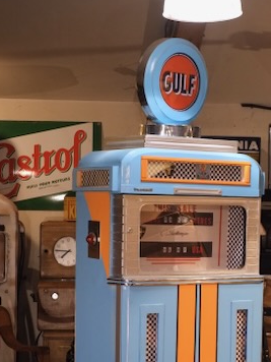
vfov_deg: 22.6
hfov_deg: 17.1
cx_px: 165
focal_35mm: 86
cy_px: 261
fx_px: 898
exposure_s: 1/125
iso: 3200
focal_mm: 35
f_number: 5.6
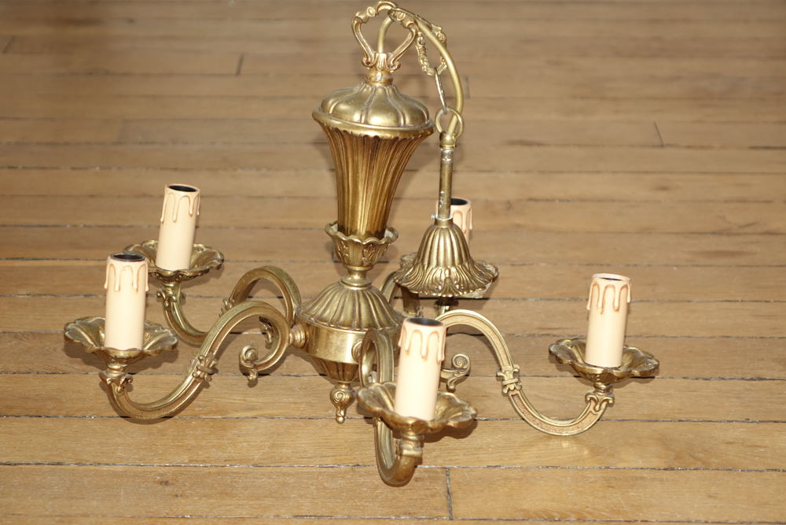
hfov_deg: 19.1
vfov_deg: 12.8
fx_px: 2336
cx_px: 393
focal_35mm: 107
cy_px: 262
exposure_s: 1/60
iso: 400
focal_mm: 39.2
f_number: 2.8
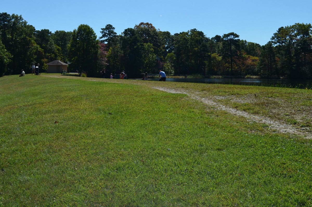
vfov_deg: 28.0
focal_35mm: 48
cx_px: 156
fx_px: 415
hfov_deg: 41.2
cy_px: 104
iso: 100
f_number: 9
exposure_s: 1/320
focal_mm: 32
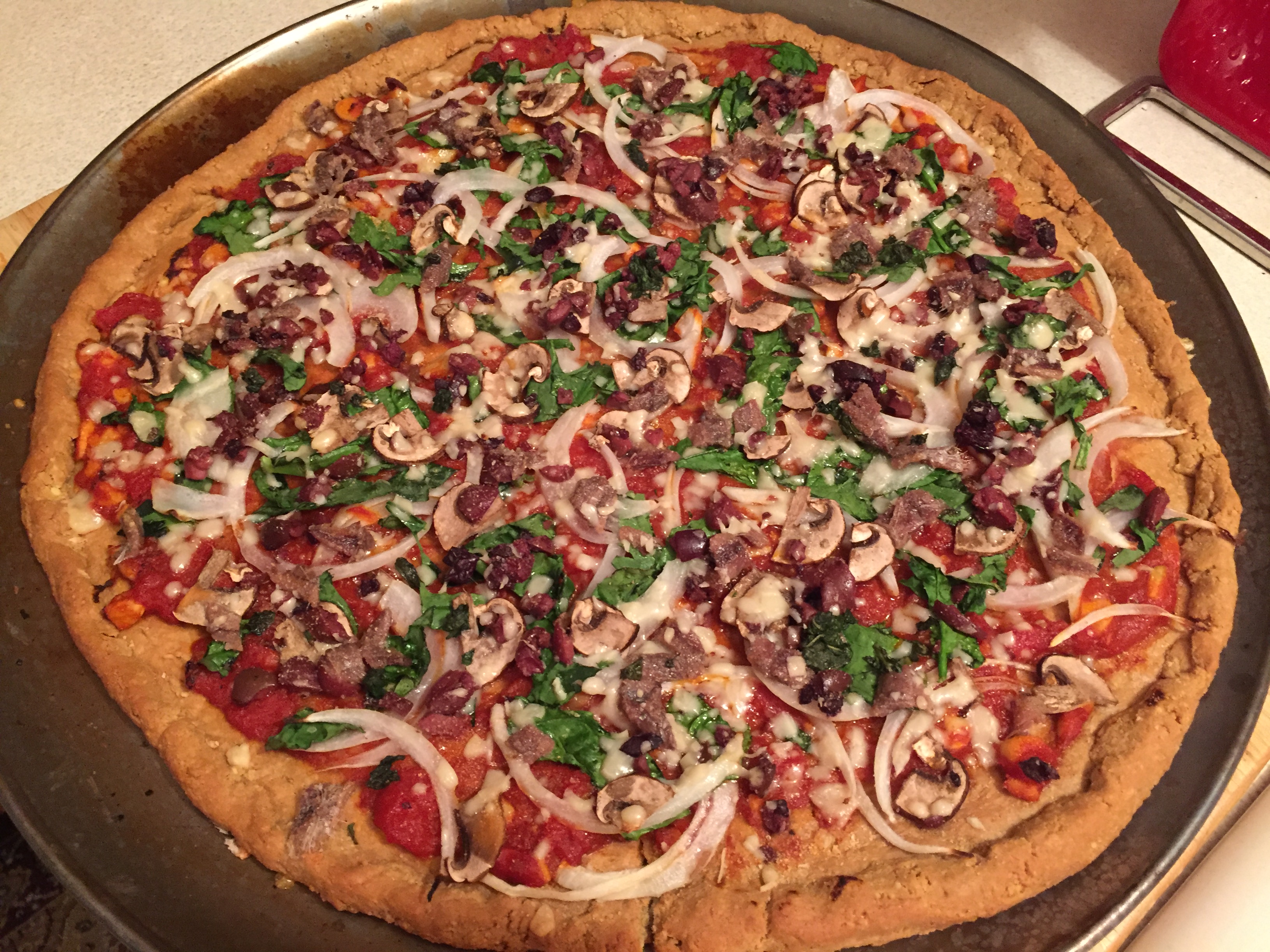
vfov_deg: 48.2
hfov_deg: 61.7
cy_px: 476
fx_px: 1064
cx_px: 635
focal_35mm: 29
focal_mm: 4.15
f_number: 2.2
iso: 250
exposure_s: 1/24
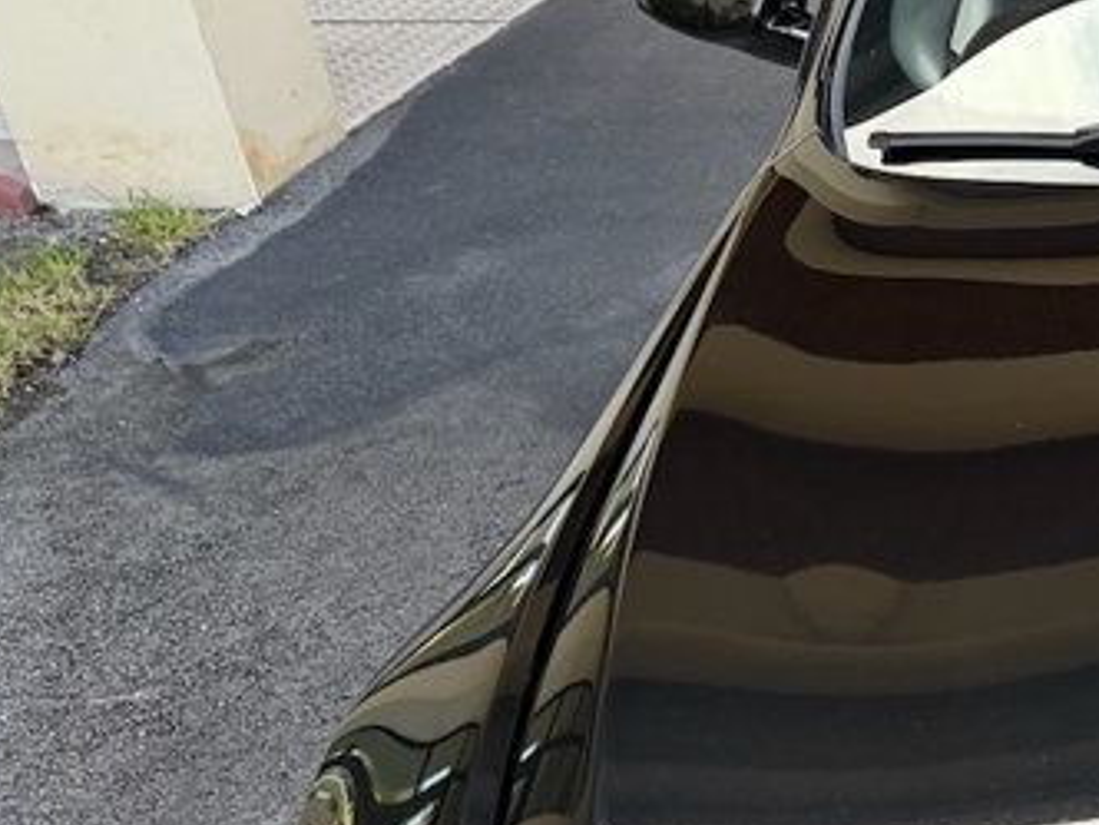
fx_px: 2349
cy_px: 1110
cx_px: 1652
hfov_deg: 21.9
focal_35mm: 74
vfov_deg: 18.4
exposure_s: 1/478
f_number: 1.78
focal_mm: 6.76
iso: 100
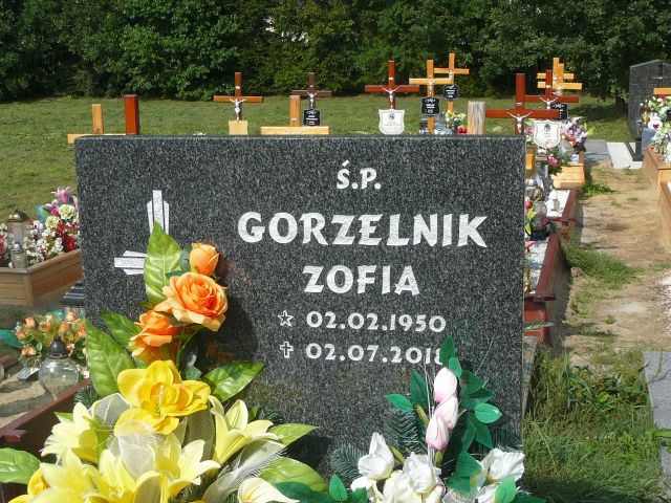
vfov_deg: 26.6
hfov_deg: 34.9
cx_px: 336
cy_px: 252
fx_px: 1066
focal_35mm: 55
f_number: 5.6
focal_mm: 8.2
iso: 80
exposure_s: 1/400
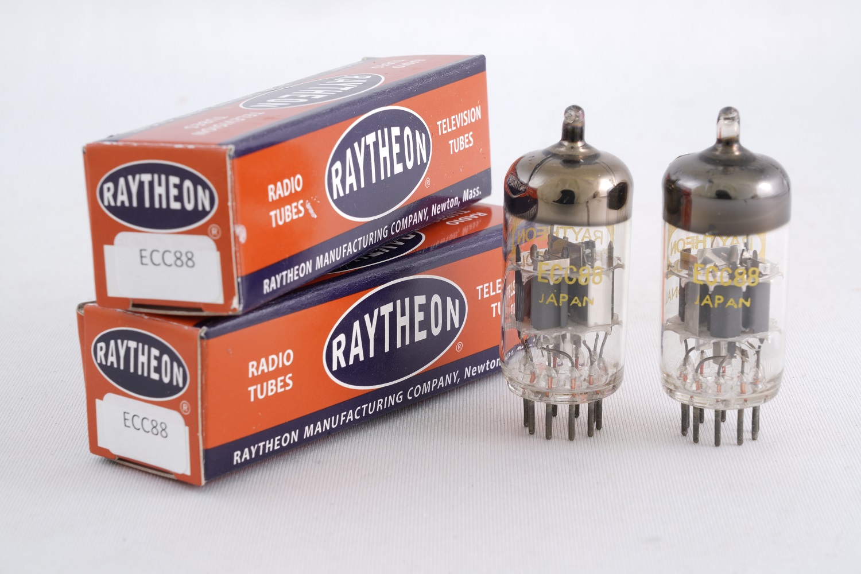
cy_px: 287
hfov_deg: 21.5
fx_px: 2272
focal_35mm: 95
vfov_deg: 14.4
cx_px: 430
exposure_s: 3.2
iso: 80
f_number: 22
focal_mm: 95
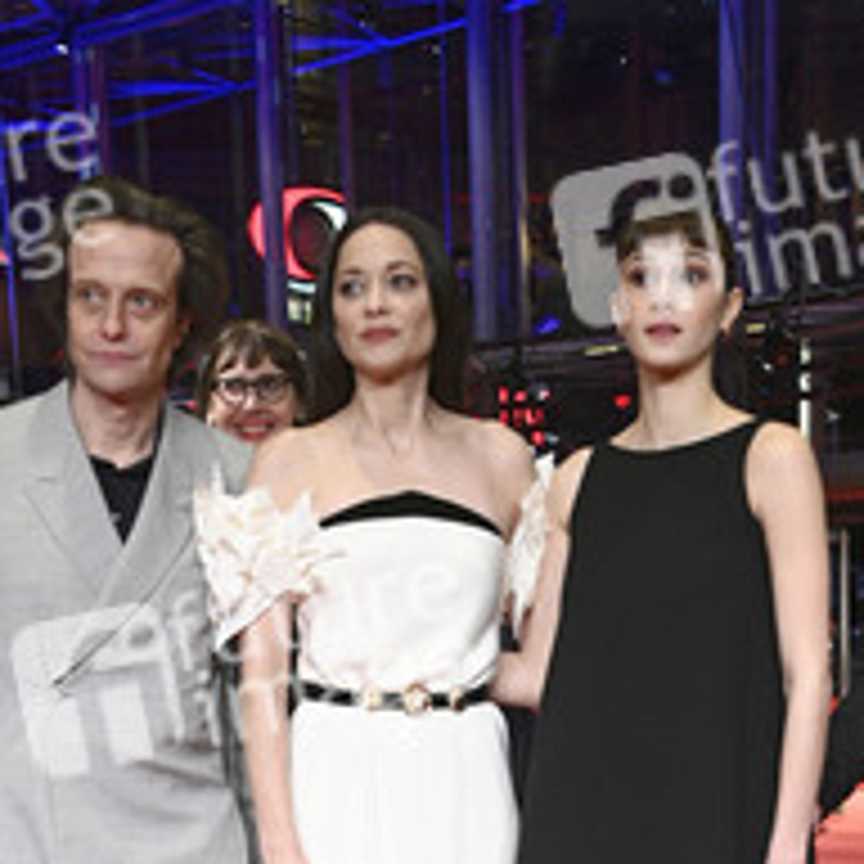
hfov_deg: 20.4
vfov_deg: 19.7
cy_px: 896
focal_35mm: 85
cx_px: 374
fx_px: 2400
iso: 5000
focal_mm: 48
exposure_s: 1/250
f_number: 5.6
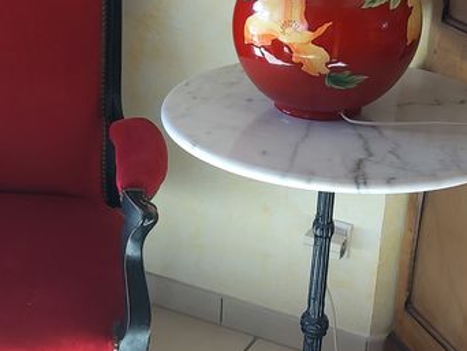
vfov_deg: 19.4
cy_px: 160
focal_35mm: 76
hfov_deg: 25.3
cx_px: 108
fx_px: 1026
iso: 50
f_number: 2
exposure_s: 1/50
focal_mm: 3.08
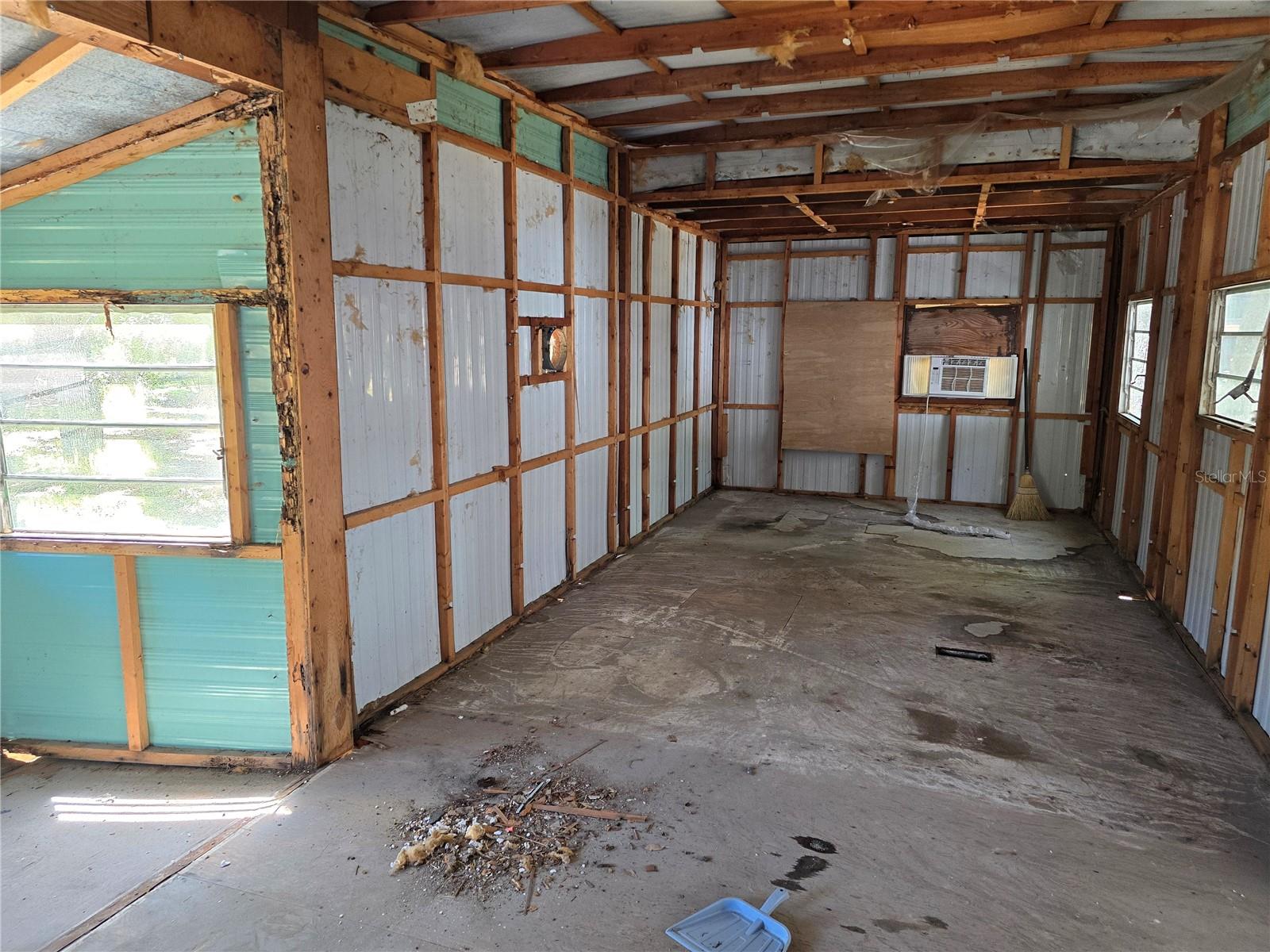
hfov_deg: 73.9
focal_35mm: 23
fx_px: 844
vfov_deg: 58.9
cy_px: 476
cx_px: 635
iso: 250
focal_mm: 6.3
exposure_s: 1/120
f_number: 1.7
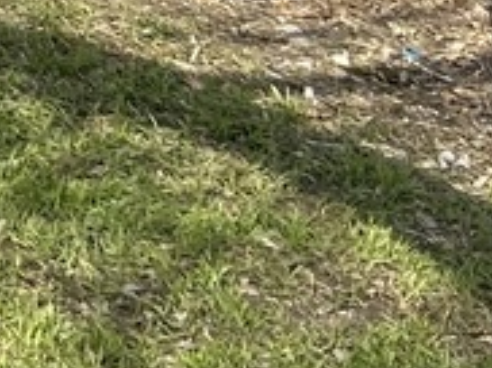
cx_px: -1419
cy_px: -455
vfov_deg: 6.9
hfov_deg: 7.3
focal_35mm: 206
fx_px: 2924
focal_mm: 5.7
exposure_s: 1/1808
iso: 50
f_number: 1.5
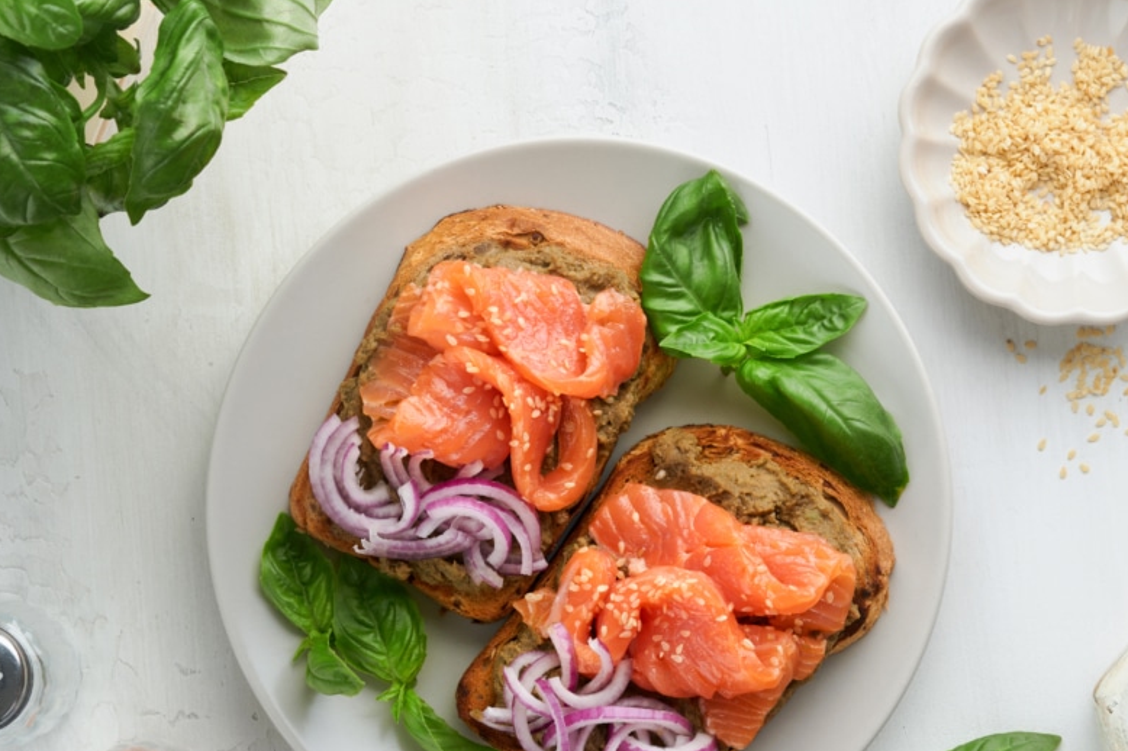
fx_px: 3915
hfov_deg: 16.4
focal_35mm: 125
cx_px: 636
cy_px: 460
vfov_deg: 11.0
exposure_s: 1/160
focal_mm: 60
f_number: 9
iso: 160
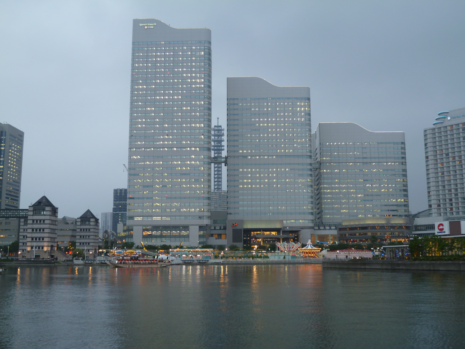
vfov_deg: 38.7
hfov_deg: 50.1
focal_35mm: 37
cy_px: 174
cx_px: 232
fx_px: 497
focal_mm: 6.5
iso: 80
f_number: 3.1
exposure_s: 1/13
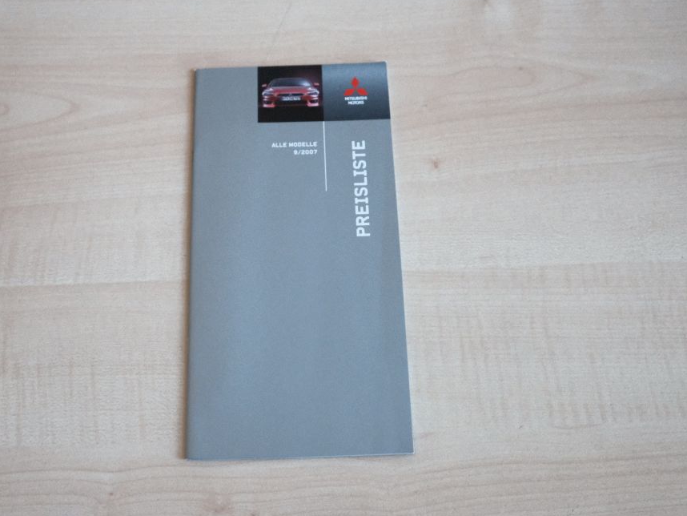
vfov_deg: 36.0
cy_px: 257
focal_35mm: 40
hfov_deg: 46.7
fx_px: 794
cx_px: 305
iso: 6400
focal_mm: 24.3
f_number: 5.6
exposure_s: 1/300
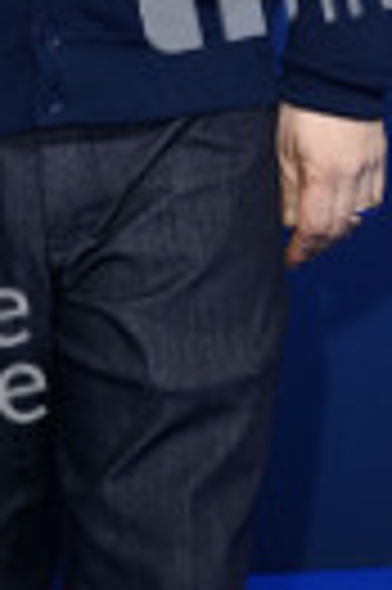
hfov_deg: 5.3
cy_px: -279
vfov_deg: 7.8
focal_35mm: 260
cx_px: -54
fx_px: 4258
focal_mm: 85
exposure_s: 1/250
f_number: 5.6
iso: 1000
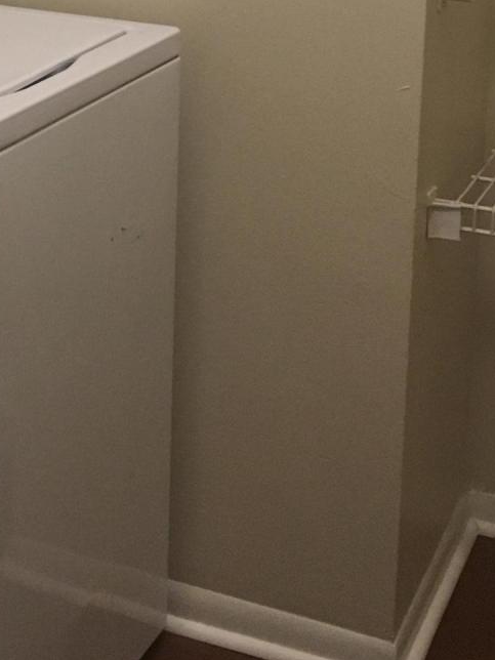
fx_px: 1716
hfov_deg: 16.1
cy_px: -91
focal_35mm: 90
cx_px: 23
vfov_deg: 20.6
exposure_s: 1/30
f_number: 2.2
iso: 125
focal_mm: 4.15
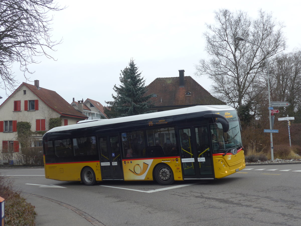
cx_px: 150
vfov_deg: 35.1
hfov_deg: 45.8
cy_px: 113
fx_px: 357
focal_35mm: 41
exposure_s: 1/250
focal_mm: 8.4
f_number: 2.8
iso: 80
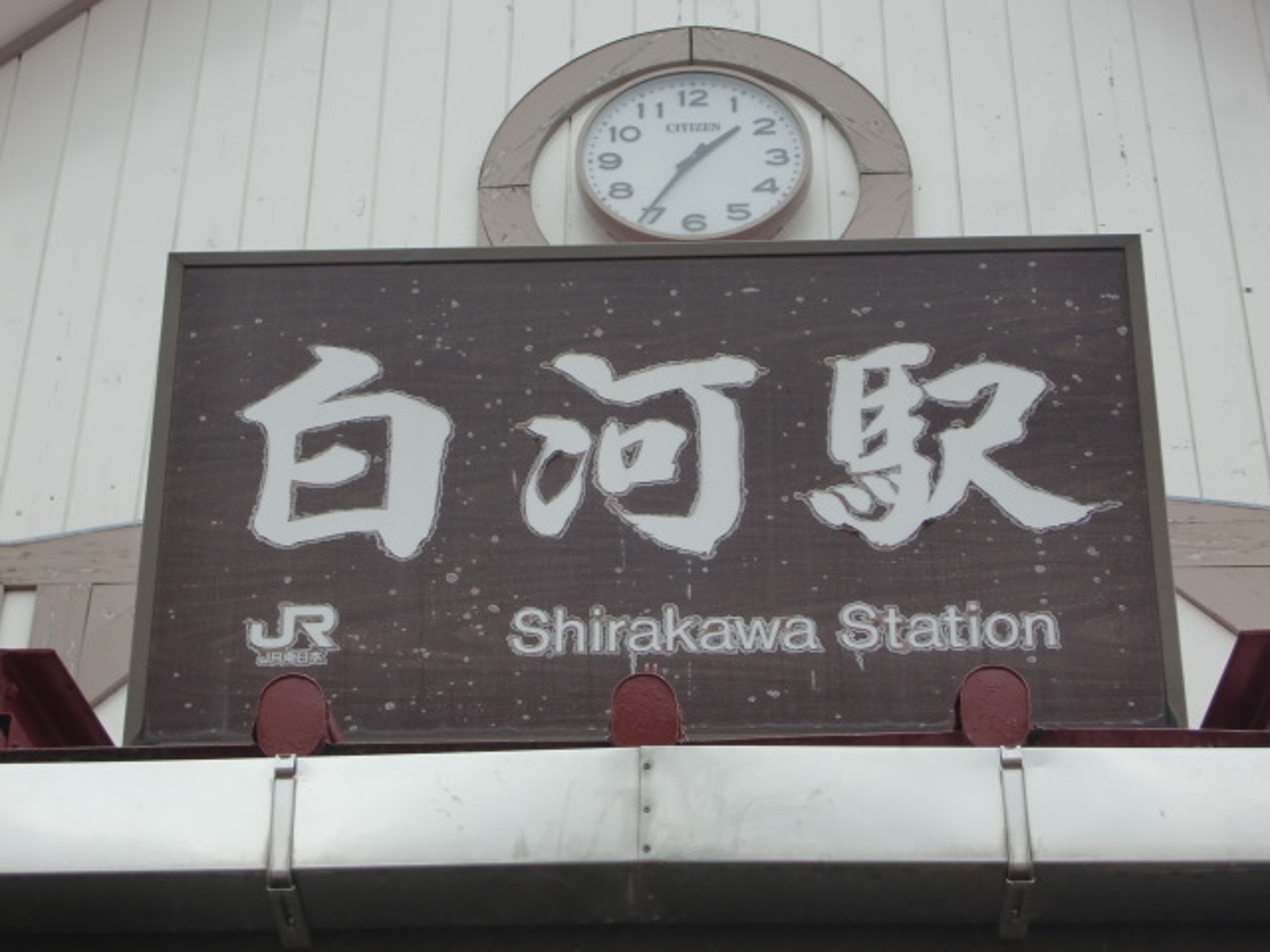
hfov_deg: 24.7
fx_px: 2898
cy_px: 476
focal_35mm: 79
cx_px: 635
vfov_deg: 18.7
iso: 64
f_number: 4.6
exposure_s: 1/160
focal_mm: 13.9
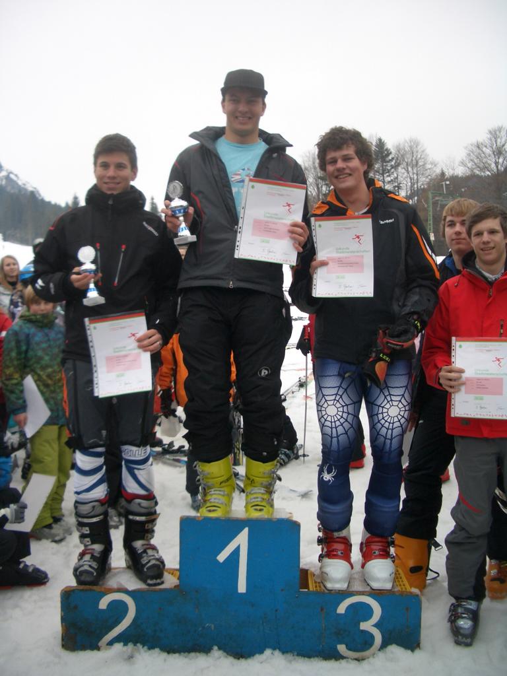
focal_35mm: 35
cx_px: 254
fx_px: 683
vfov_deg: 52.6
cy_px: 338
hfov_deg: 40.7
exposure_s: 1/200
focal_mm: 5.8
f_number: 2.6
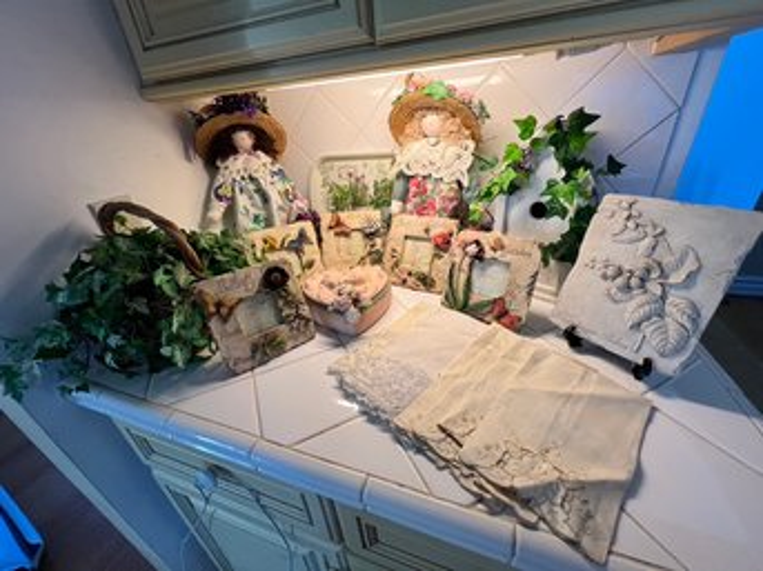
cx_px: 382
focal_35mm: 13
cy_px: 286
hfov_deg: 106.2
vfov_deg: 89.9
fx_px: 286
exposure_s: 1/120
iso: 125
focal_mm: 1.57
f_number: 1.8
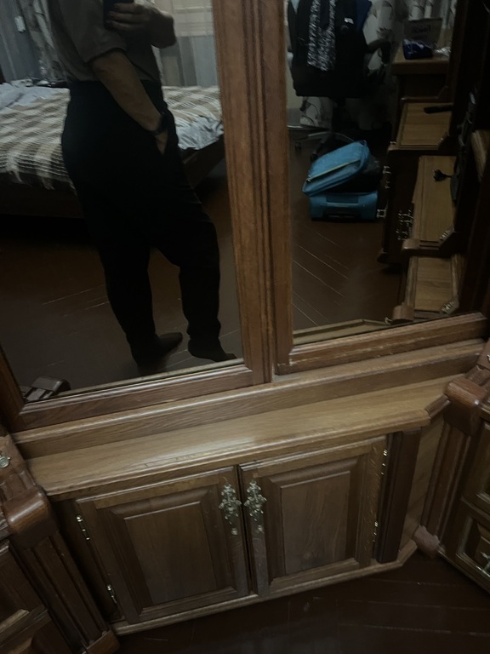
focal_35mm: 26
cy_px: 327
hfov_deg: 53.1
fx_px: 491
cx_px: 245
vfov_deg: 67.3
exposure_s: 1/17
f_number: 1.6
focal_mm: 5.1
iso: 1000
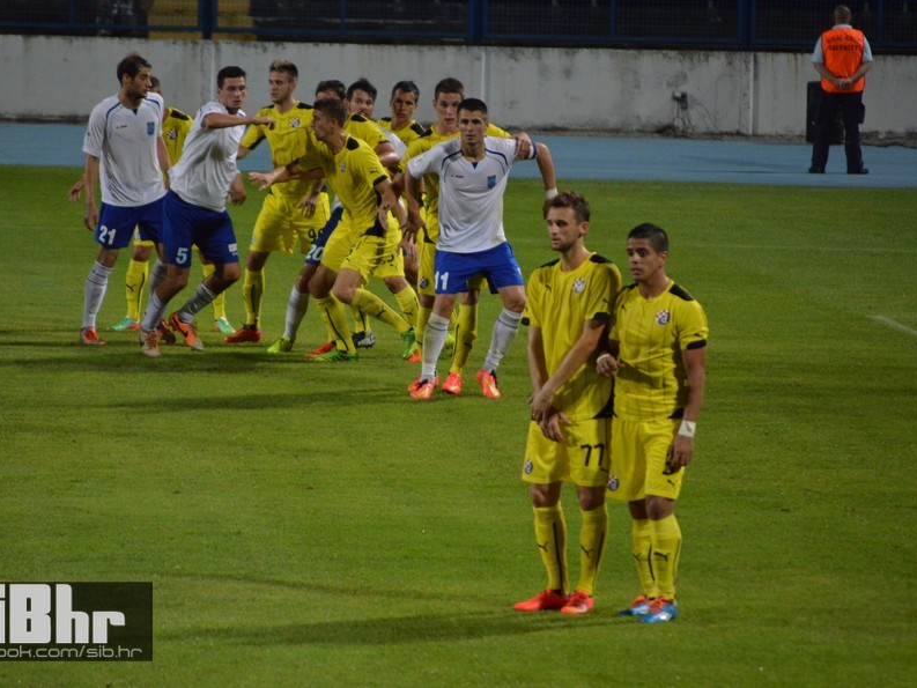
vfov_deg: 4.5
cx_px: 424
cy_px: 343
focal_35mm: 327
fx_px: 8664
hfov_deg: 6.1
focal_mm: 200
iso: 1600
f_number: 5.6
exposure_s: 1/200
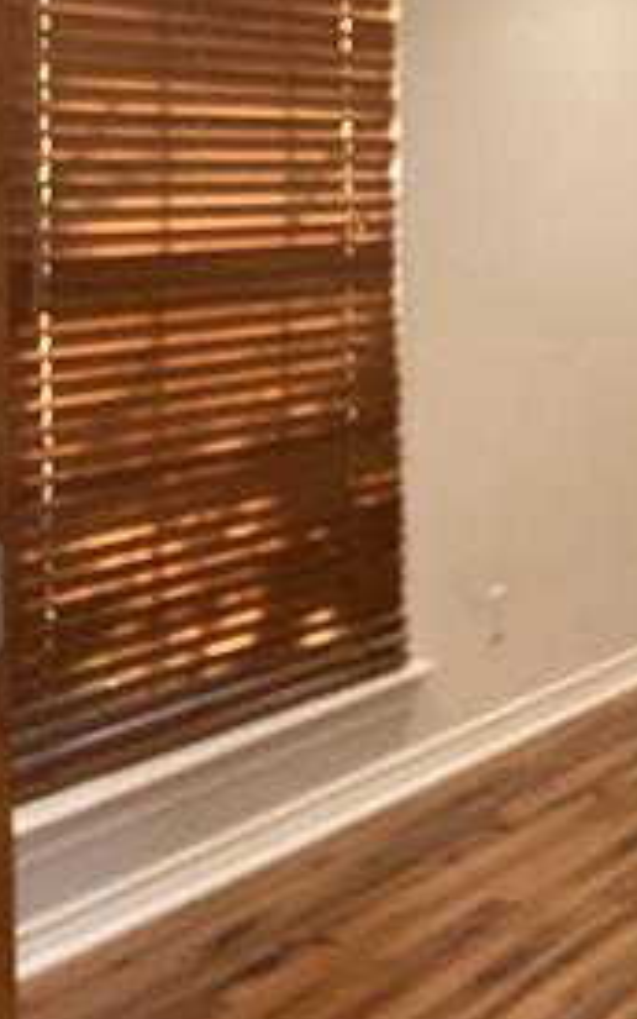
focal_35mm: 69
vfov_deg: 28.9
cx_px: 1159
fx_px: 1916
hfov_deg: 15.9
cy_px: 159
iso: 250
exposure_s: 1/40
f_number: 1.8
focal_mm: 3.99
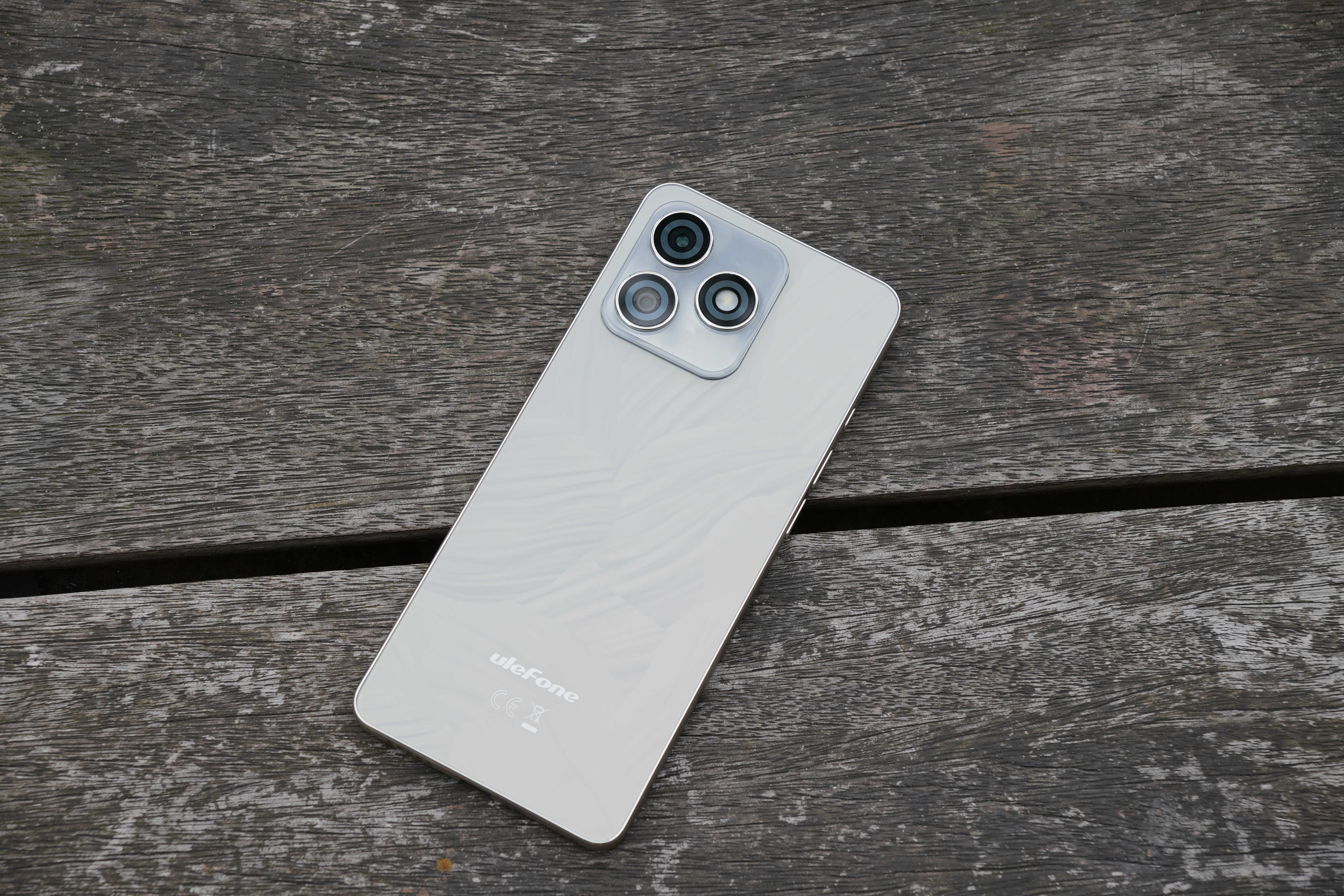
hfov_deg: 27.0
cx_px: 672
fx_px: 2800
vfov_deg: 18.2
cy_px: 448
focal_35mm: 75
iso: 125
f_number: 5.6
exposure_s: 1/80
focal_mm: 50
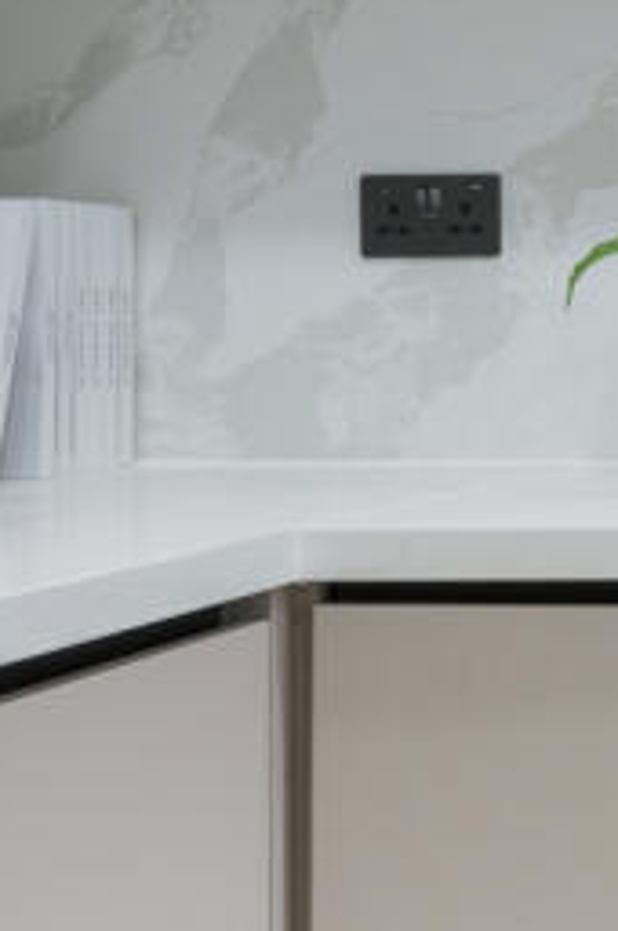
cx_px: 1172
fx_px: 1962
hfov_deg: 15.1
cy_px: 276
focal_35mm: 76
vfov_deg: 26.5
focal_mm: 19
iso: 200
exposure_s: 1
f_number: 16
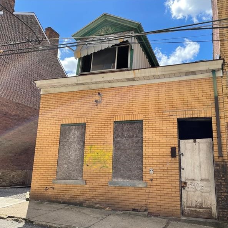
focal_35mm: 31
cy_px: 114
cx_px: 129
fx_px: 231
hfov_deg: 52.4
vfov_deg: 52.5
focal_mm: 4.2
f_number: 1.6
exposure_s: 1/1770
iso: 32
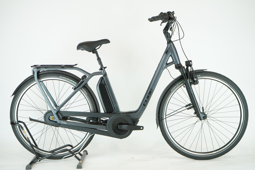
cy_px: 85
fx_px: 432
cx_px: 128
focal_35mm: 61
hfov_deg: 32.9
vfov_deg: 22.3
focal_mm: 61
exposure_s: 1/200
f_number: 6.3
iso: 2000
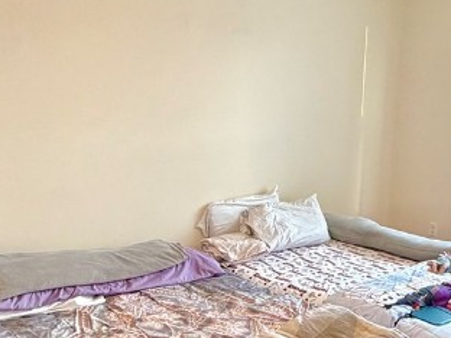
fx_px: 599
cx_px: 308
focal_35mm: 46
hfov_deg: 40.6
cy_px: 246
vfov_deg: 31.1
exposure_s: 1/60
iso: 250
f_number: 2.2
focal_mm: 2.22
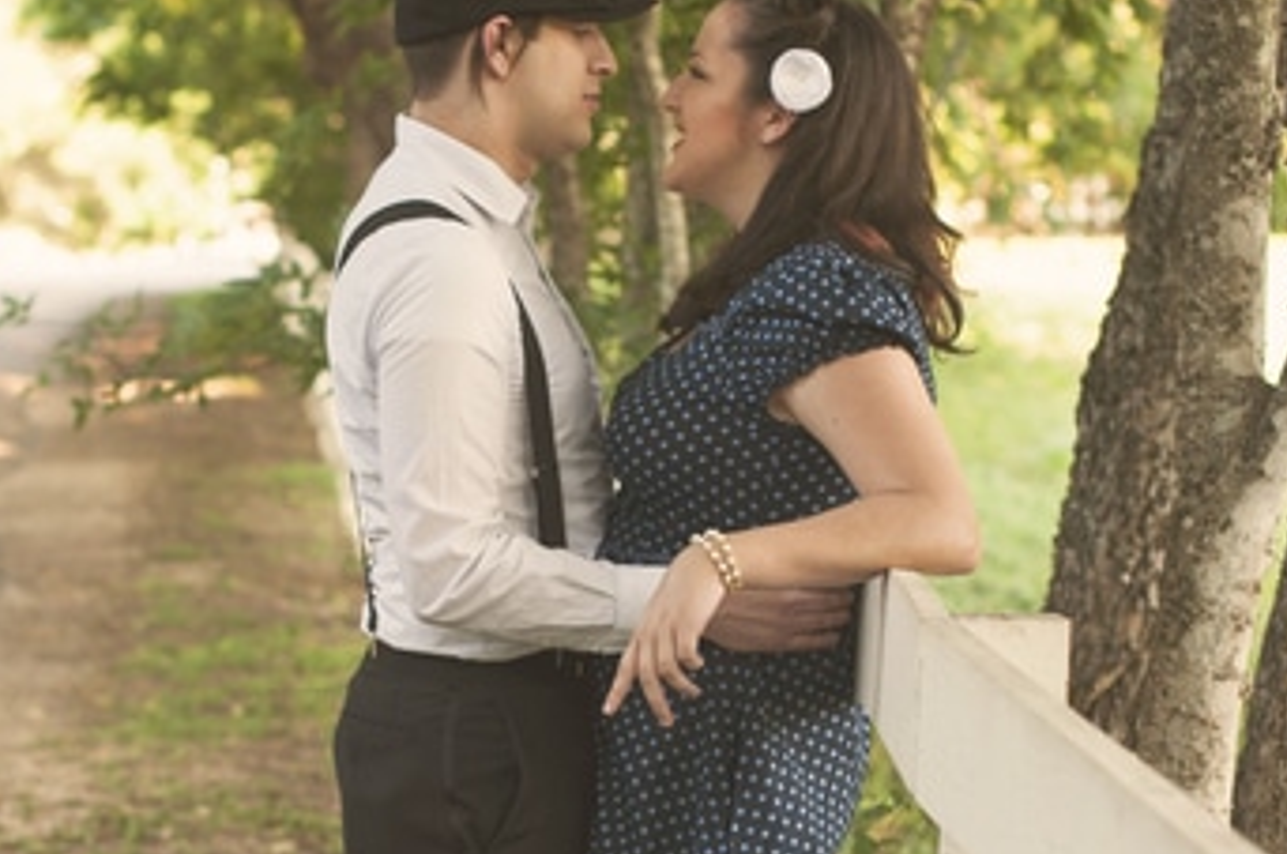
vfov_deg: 10.3
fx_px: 4712
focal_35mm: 132
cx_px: 414
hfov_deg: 15.5
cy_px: 613
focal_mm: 50
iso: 250
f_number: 2.8
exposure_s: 1/200
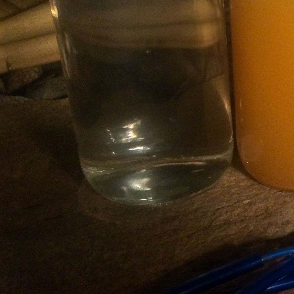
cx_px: 343
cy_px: 120
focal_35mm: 64
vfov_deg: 26.8
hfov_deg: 24.6
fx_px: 615
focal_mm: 4.15
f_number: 2.2
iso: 200
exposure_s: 1/30
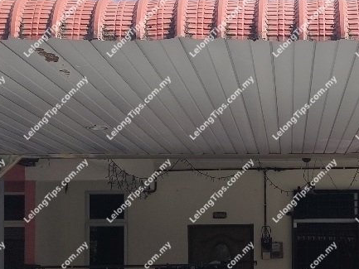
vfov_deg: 21.4
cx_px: 296
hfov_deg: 27.9
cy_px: 215
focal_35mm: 68
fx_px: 705
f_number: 1.65
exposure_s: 1/799
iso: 50
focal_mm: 6.14
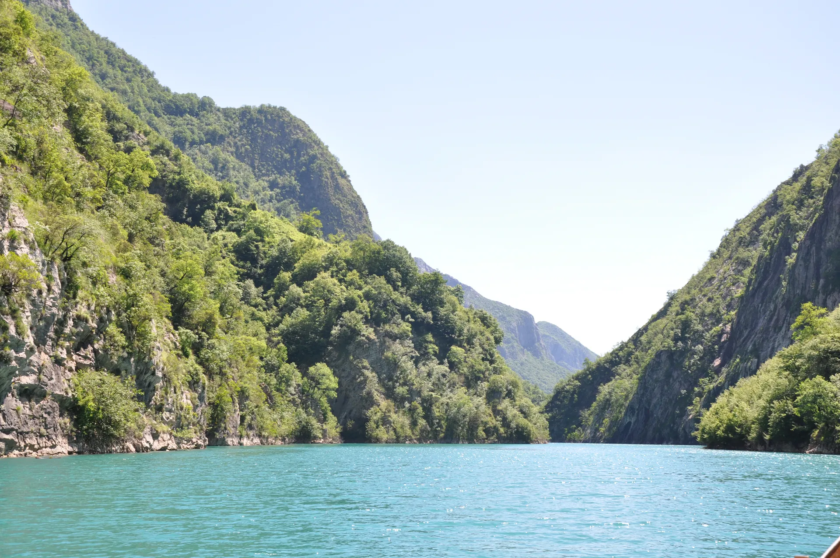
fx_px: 1049
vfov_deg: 29.8
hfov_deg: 43.7
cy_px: 279
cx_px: 420
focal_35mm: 45
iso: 200
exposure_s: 1/200
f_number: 9
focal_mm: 30
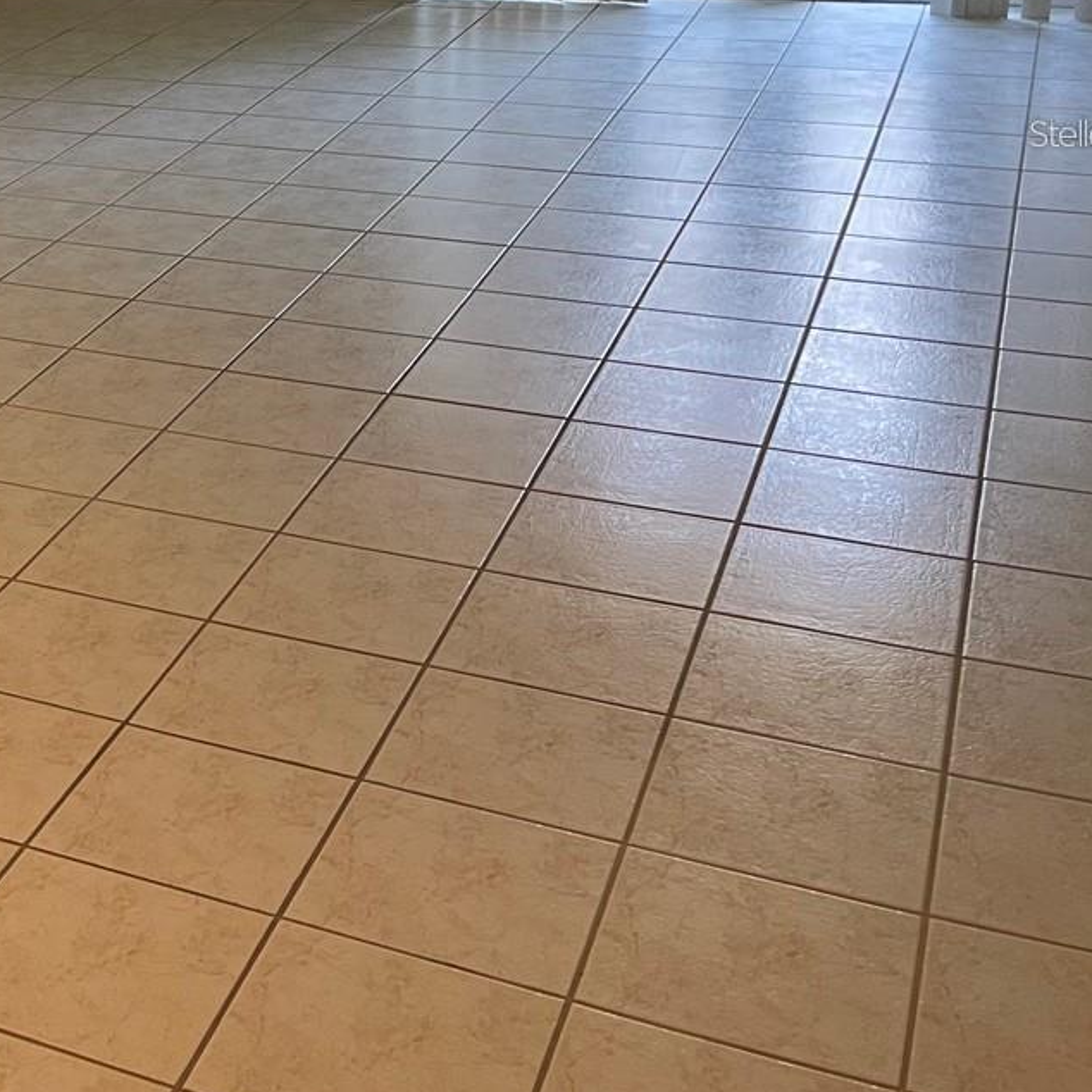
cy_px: 133
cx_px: -186
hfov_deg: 26.6
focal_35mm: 58
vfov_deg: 28.5
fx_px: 2070
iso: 80
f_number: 1.6
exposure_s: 1/60
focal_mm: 5.1
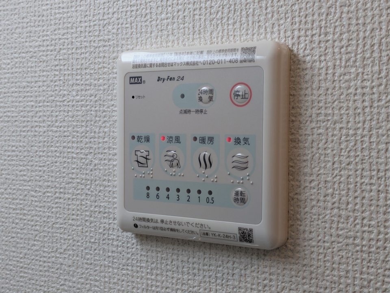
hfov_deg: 37.5
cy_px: 146
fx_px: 575
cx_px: 195
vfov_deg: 28.6
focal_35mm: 51
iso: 157
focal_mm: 5.43
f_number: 1.89
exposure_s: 1/120
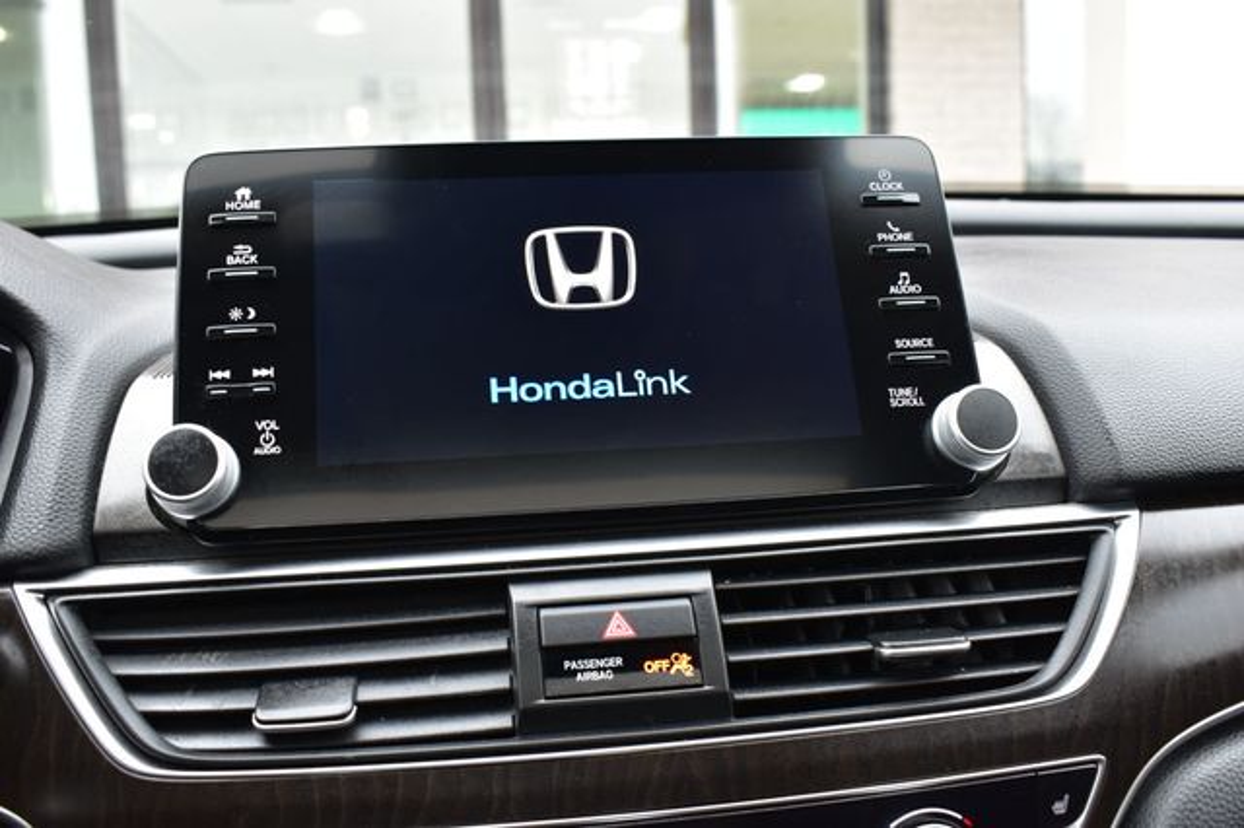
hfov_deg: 55.1
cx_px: 622
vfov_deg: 38.3
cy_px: 414
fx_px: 1192
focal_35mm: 34
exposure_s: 1/20
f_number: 6.3
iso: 400
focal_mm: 23
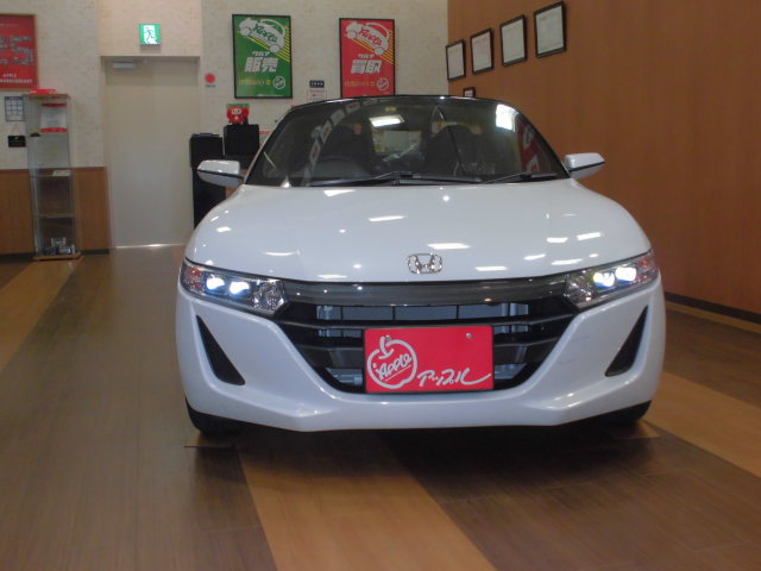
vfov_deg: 37.7
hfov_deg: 49.0
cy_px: 286
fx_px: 835
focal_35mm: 38
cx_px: 380
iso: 200
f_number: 4.2
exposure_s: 1/60
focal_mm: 6.9
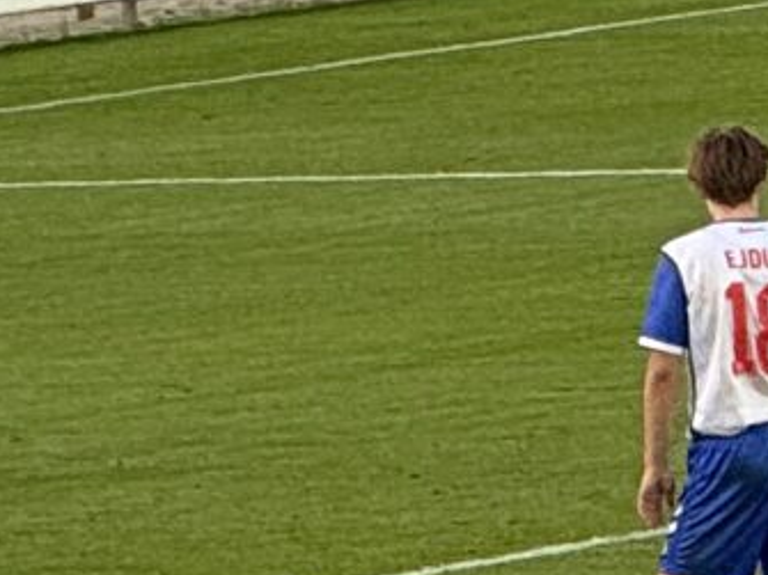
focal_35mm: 918
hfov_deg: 2.2
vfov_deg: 1.6
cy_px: 126
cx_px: -706
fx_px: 20360
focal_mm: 15.66
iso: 50
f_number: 2.8
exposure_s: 1/99
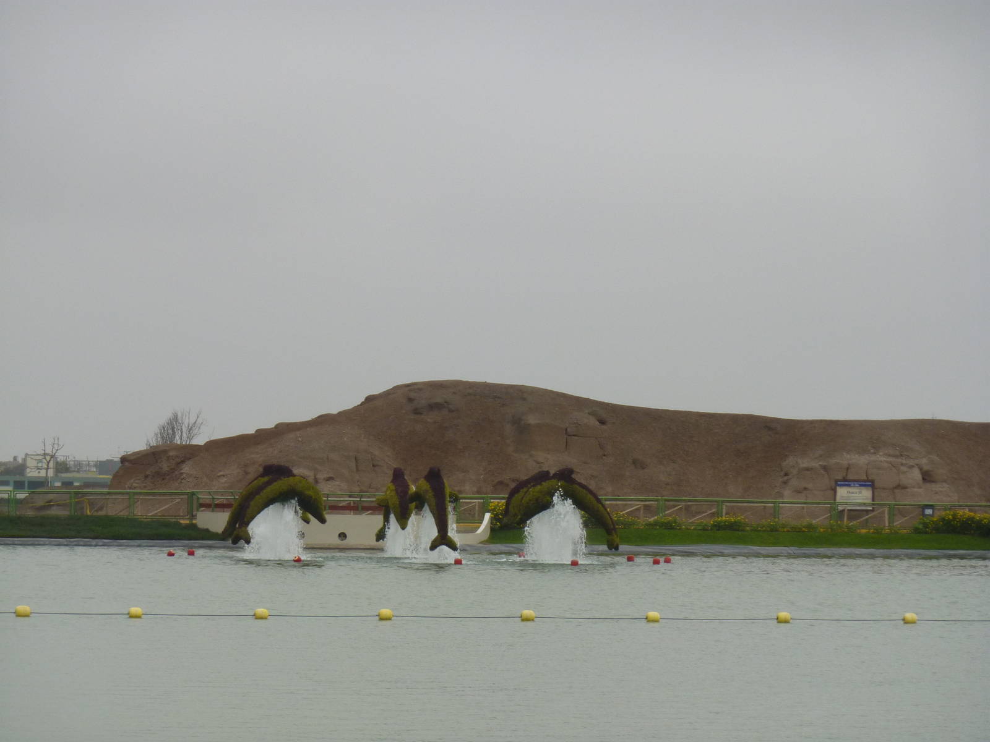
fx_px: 5205
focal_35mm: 182
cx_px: 495
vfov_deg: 8.2
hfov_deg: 10.9
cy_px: 371
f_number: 4.5
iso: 160
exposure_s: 1/500
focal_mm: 29.9
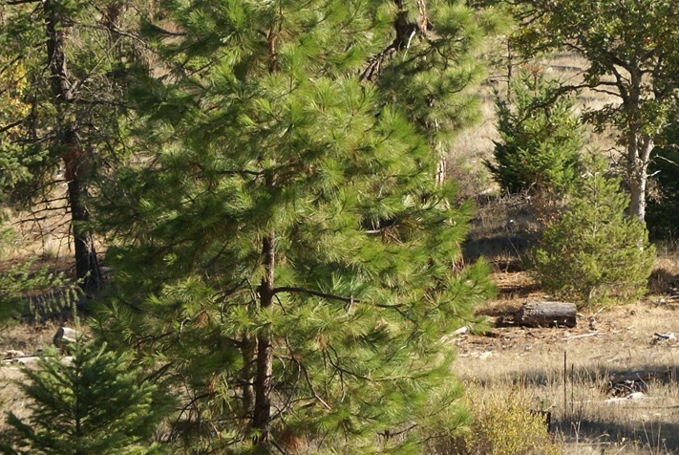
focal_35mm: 250
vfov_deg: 5.5
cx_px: 691
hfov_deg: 8.2
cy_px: 1
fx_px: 4721
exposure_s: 1/125
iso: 100
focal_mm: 70
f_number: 6.3
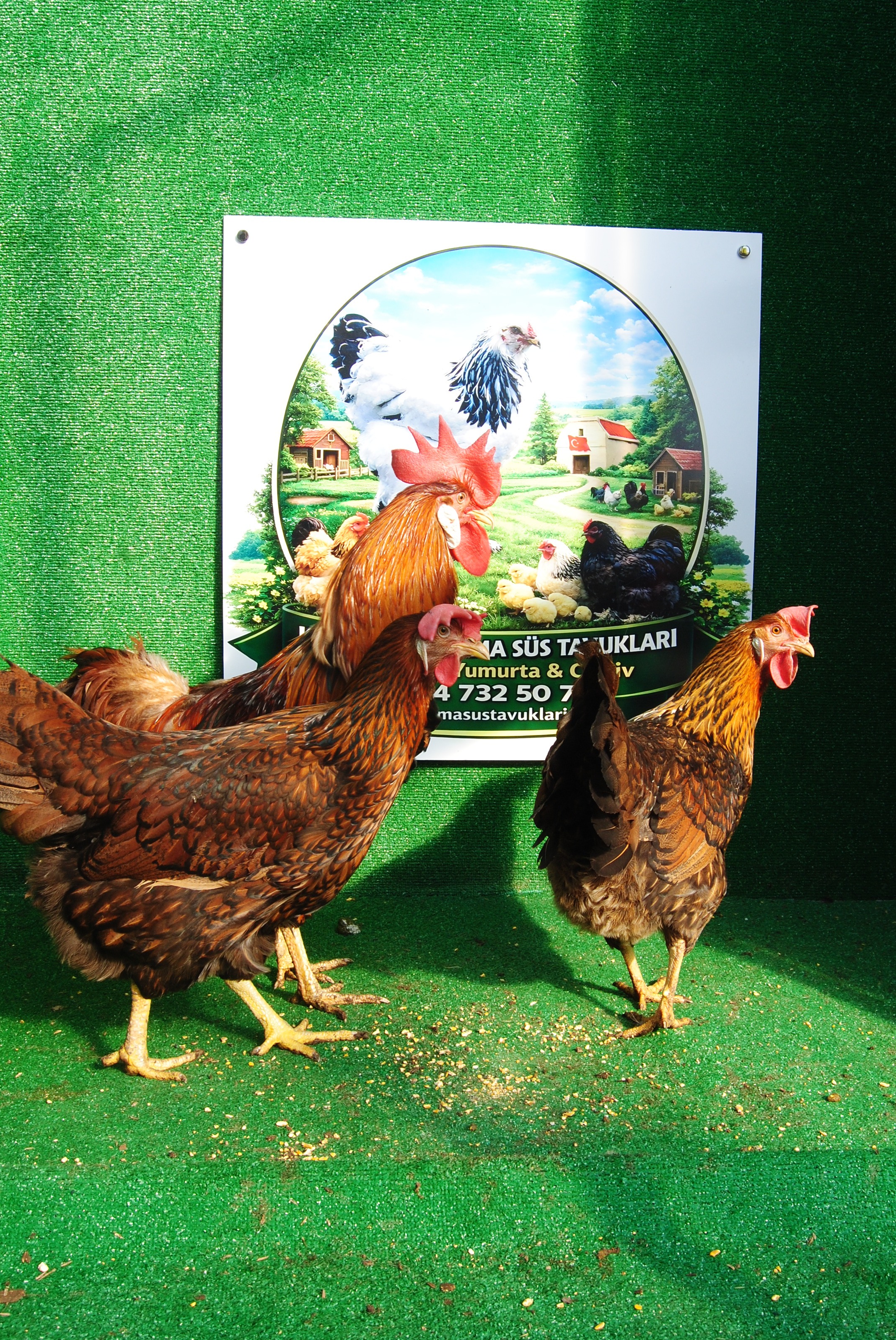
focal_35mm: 40
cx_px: 449
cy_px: 639
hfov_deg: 33.5
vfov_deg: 48.4
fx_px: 1489
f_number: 9
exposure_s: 1/160
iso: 200
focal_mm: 22
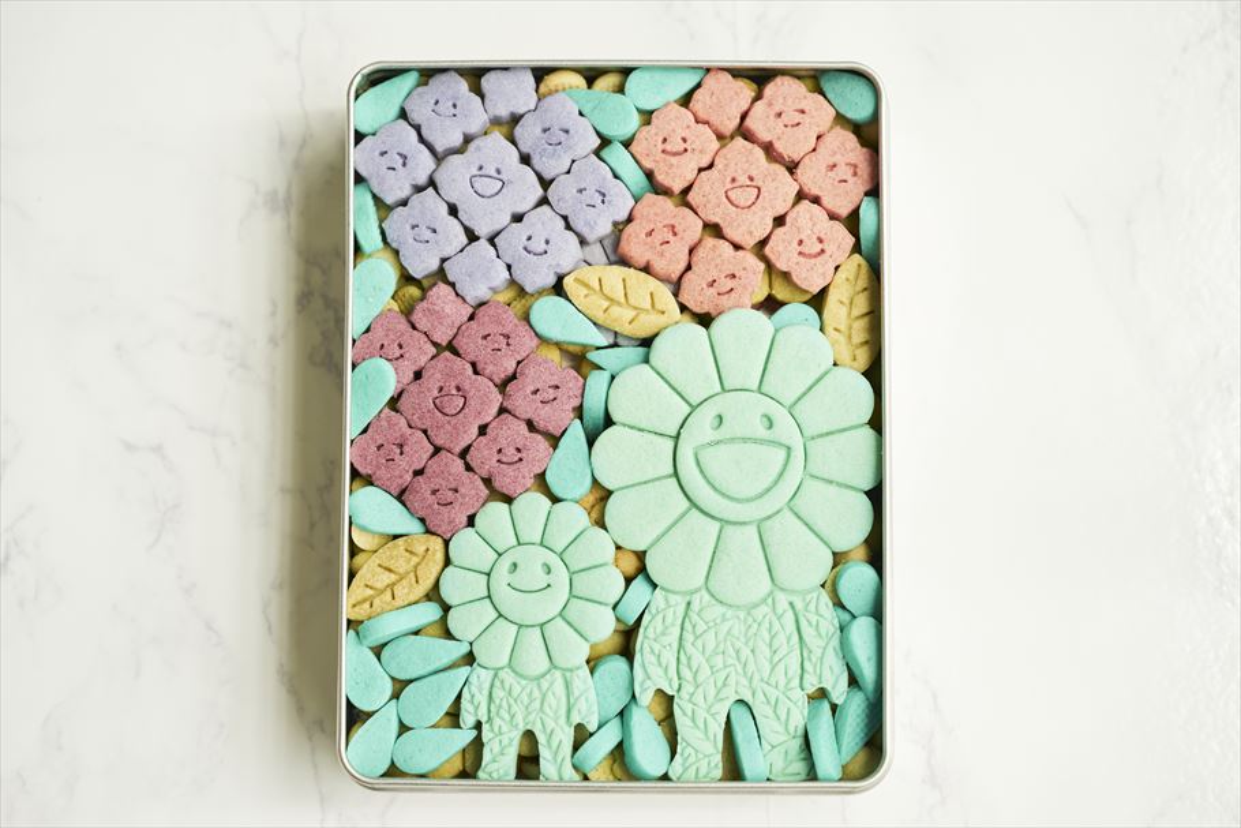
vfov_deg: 16.1
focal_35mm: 85
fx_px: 2930
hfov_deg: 23.9
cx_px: 620
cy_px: 414
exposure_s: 1/160
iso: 400
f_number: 4
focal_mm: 85
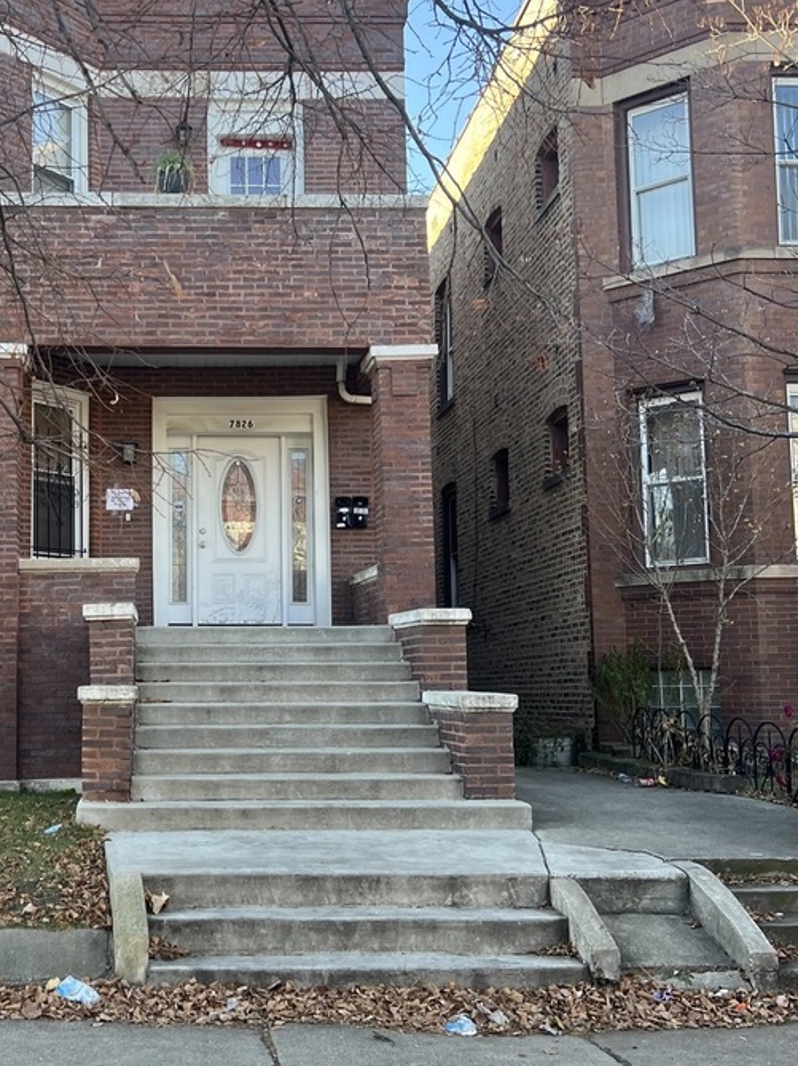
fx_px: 1292
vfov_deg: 44.8
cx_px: 178
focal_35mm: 42
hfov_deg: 33.5
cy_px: 550
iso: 50
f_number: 1.5
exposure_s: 1/340
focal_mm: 5.7
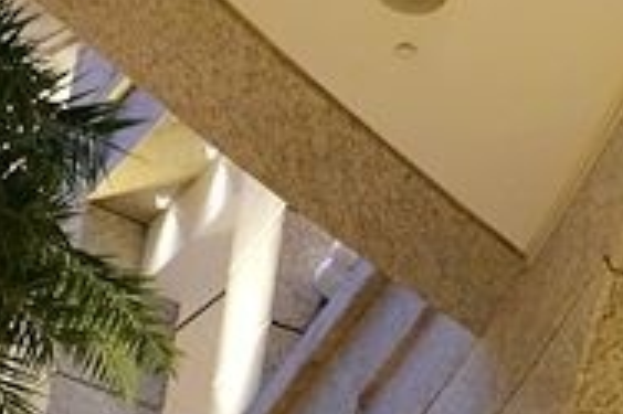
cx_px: 646
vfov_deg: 11.8
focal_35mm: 114
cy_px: 445
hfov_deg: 17.5
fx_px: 1971
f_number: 3.5
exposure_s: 1/40
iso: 1250
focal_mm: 12.25
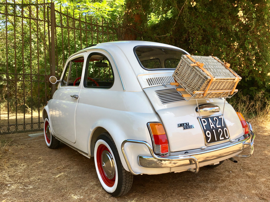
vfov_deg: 48.2
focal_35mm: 29
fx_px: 226
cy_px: 101
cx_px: 135
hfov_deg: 61.7
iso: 25
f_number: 2.2
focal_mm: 4.15
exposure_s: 1/398
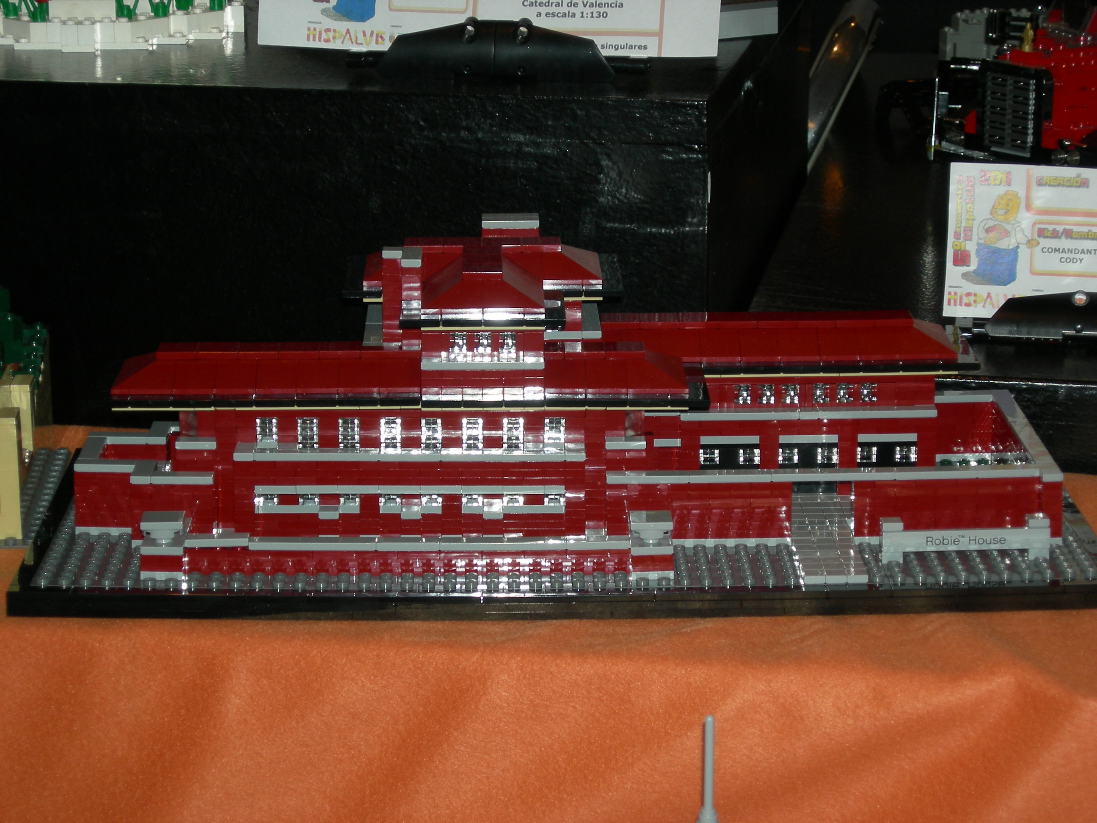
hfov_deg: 20.2
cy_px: 412
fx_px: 3074
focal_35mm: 97
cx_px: 548
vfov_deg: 15.2
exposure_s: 1/120
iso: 64
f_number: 4.4
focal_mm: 20.2
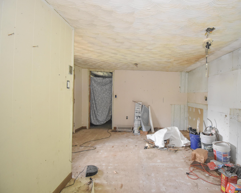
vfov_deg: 77.0
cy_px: 97
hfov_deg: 88.5
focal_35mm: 17
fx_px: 121
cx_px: 145
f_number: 4.5
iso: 2200
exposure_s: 1/60
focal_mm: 10
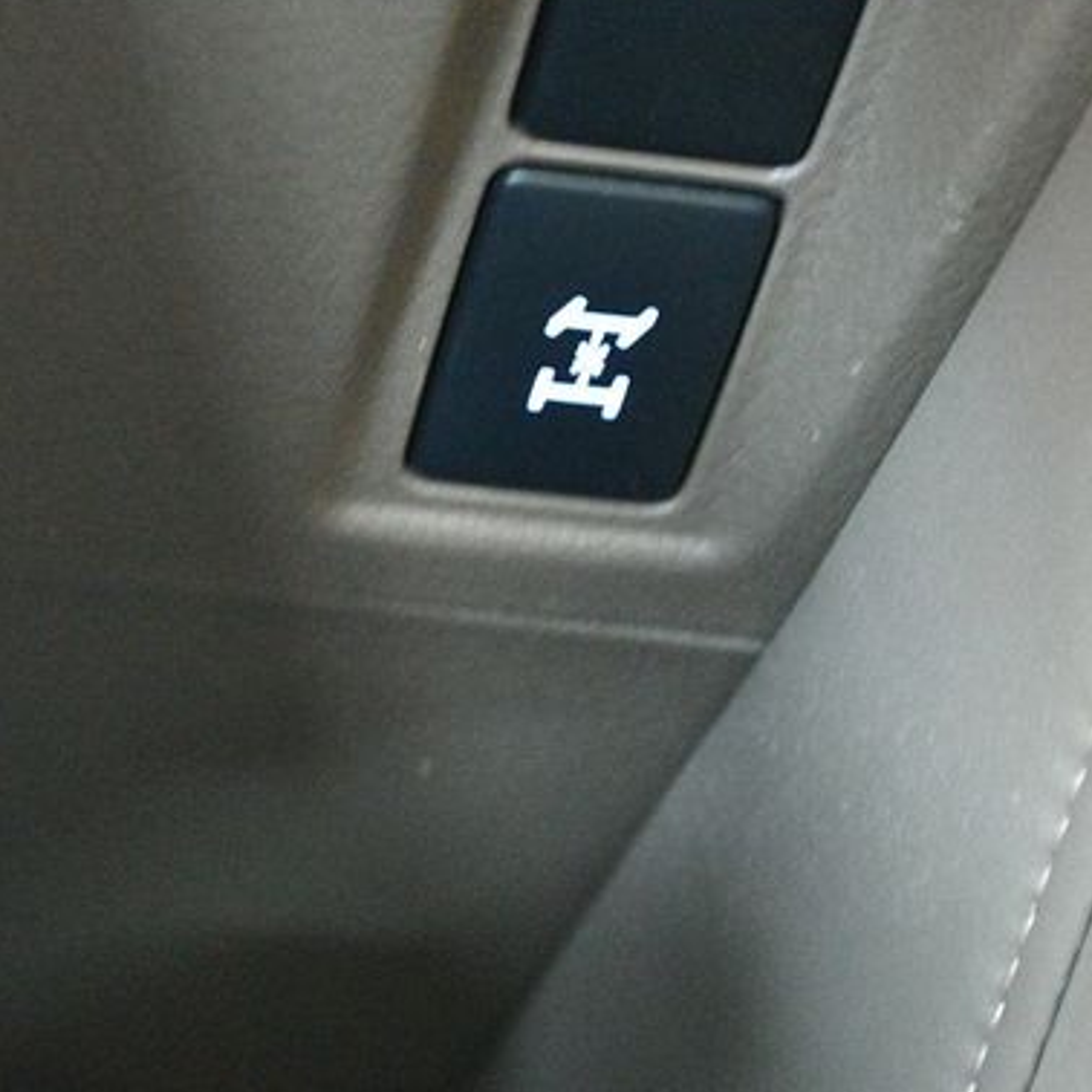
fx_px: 4211
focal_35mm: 118
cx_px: 358
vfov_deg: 14.8
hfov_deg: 14.7
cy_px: 575
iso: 12800
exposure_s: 1/6
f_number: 5.6
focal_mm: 55
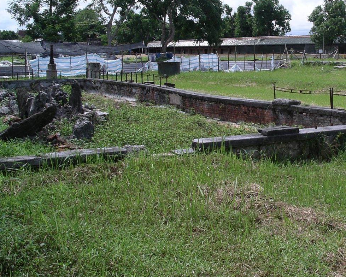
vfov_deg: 25.8
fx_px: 604
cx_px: 266
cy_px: 106
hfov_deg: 31.3
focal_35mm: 59
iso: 64
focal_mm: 7.8
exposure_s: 1/320
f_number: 5.6
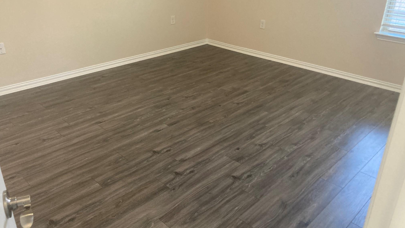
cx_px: 205
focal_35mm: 31
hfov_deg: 62.6
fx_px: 333
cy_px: 105
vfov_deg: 37.8
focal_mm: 3.99
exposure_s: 1/60
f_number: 1.8
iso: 250
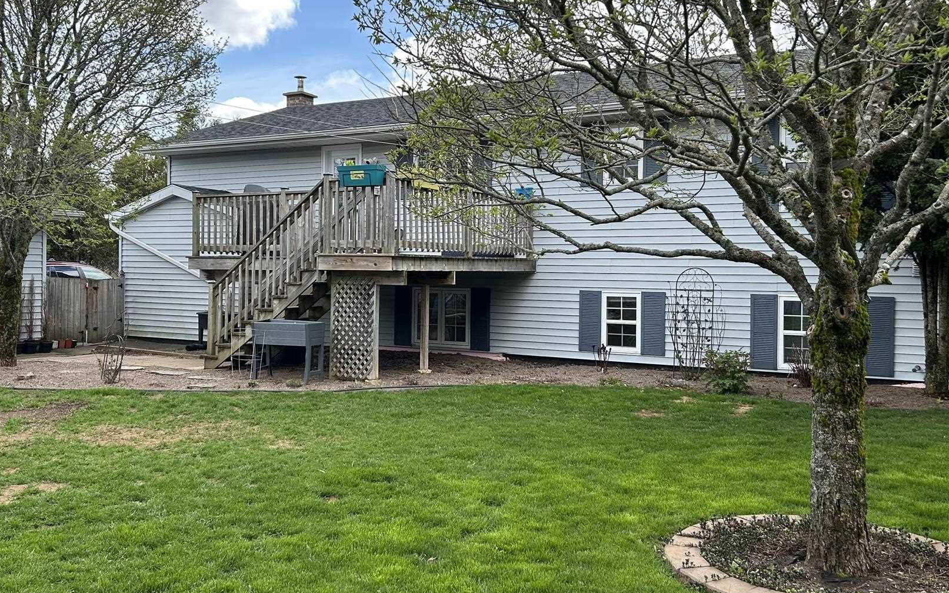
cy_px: 279
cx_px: 428
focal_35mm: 35
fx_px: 905
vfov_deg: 36.3
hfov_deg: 55.2
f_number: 1.5
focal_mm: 5.7
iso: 50
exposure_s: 1/1196
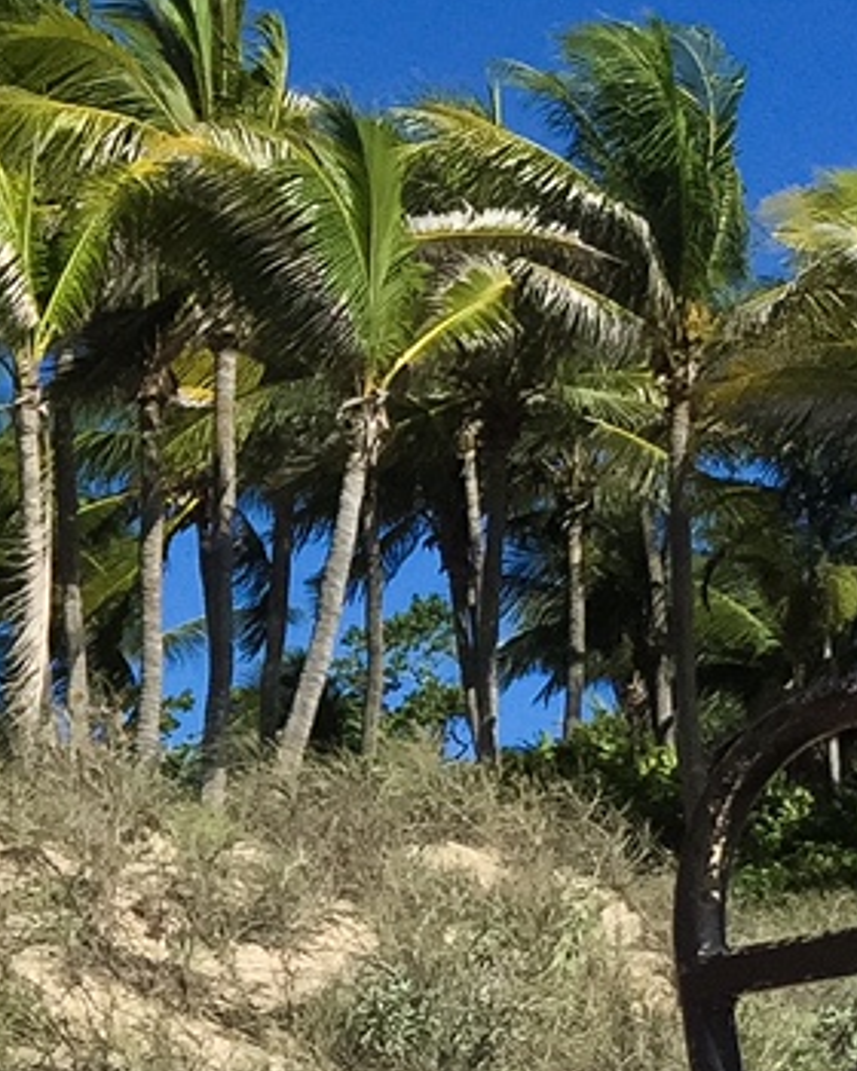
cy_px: 1007
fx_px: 4185
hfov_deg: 11.0
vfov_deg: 14.4
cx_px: -664
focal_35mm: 132
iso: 32
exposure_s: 1/3049
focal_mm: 4.15
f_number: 2.2
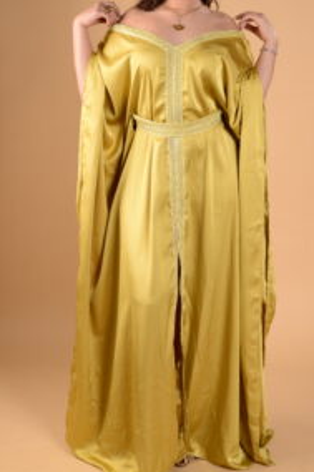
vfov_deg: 27.5
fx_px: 956
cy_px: 148
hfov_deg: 18.6
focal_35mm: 73
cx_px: 166
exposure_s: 1/125
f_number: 8
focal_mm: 46
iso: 125
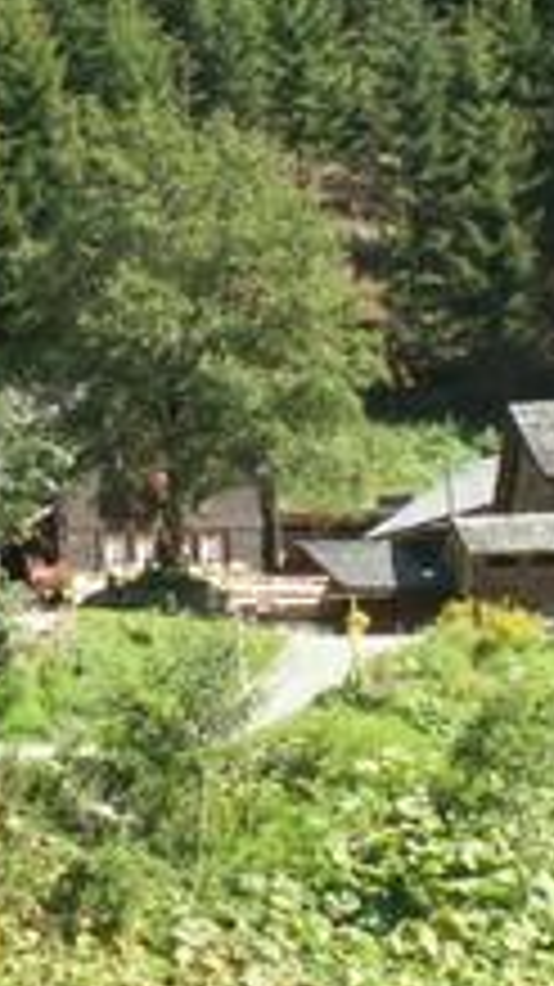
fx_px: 4654
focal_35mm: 178
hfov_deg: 6.8
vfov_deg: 12.1
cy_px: 401
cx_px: 77
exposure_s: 1/40
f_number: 7.1
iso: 50
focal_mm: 9.38
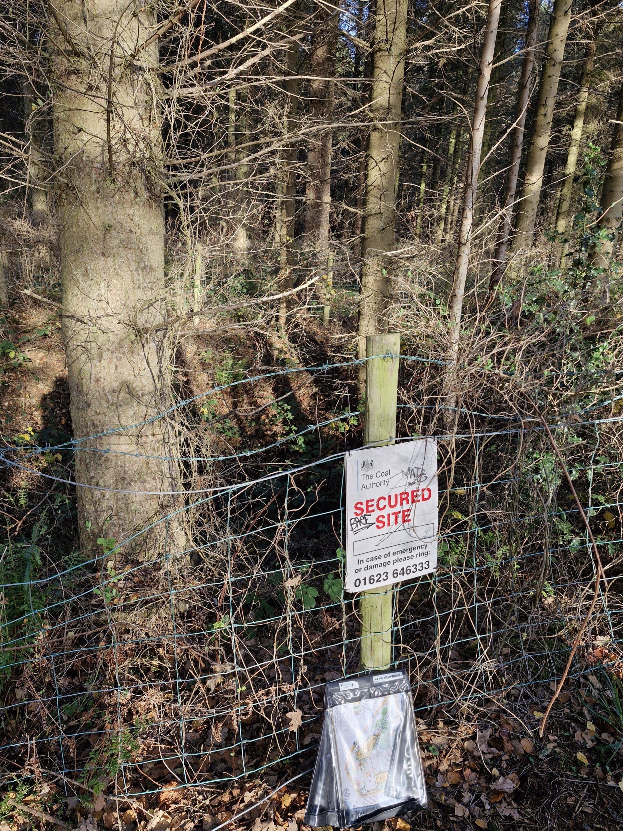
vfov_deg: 73.9
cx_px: 312
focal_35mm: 23
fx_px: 552
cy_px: 416
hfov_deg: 58.9
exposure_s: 1/180
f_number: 1.8
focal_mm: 5.54
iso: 50
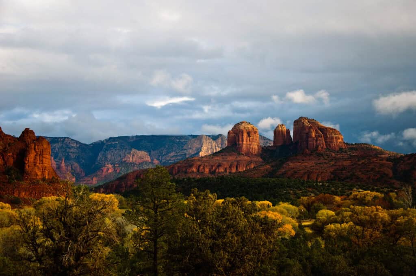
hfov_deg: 27.0
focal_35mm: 75
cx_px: 208
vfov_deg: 18.1
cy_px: 138
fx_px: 866
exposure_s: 1/320
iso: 200
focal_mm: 50
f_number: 5
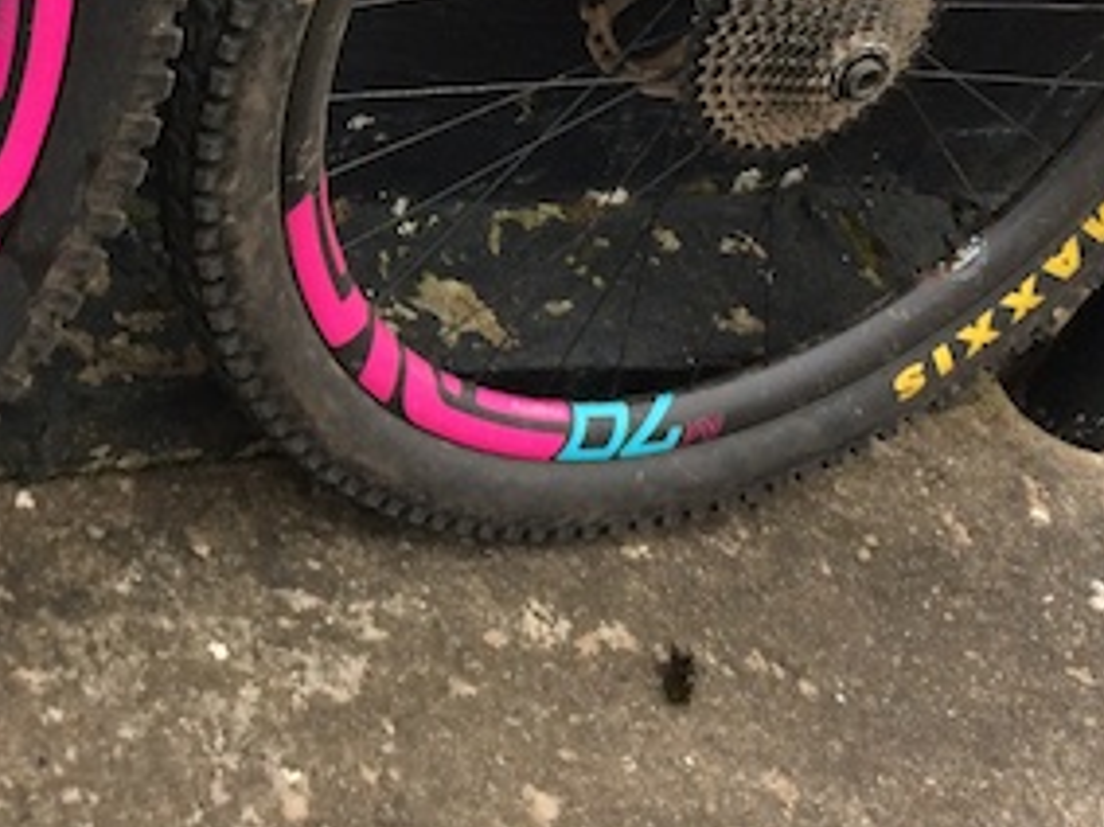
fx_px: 2614
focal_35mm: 82
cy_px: 55
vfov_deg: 17.7
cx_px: 0
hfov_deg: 22.9
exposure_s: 1/100
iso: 50
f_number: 2.2
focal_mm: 4.15
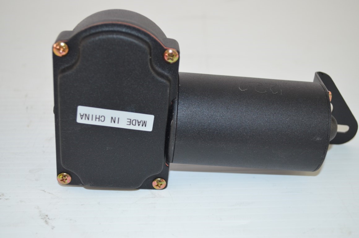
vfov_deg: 26.4
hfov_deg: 39.0
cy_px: 119
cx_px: 180
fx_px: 507
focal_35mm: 51
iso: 800
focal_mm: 34
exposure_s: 1/60
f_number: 5
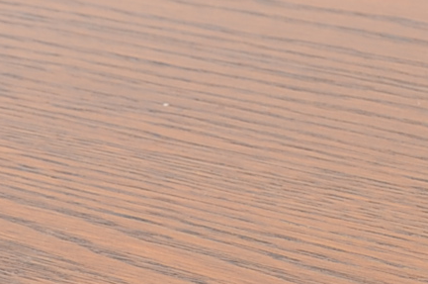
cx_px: 700
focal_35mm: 239
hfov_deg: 8.4
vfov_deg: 5.7
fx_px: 2836
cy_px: 322
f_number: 8
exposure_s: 1/80
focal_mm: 28
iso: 125
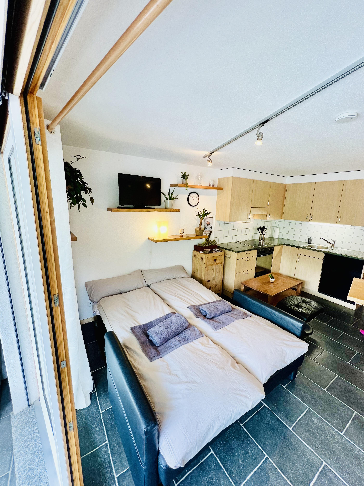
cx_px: 182
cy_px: 243
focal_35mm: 13
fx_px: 182
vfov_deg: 106.2
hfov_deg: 89.9
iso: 100
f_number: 1.8
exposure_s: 1/100
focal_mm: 1.57
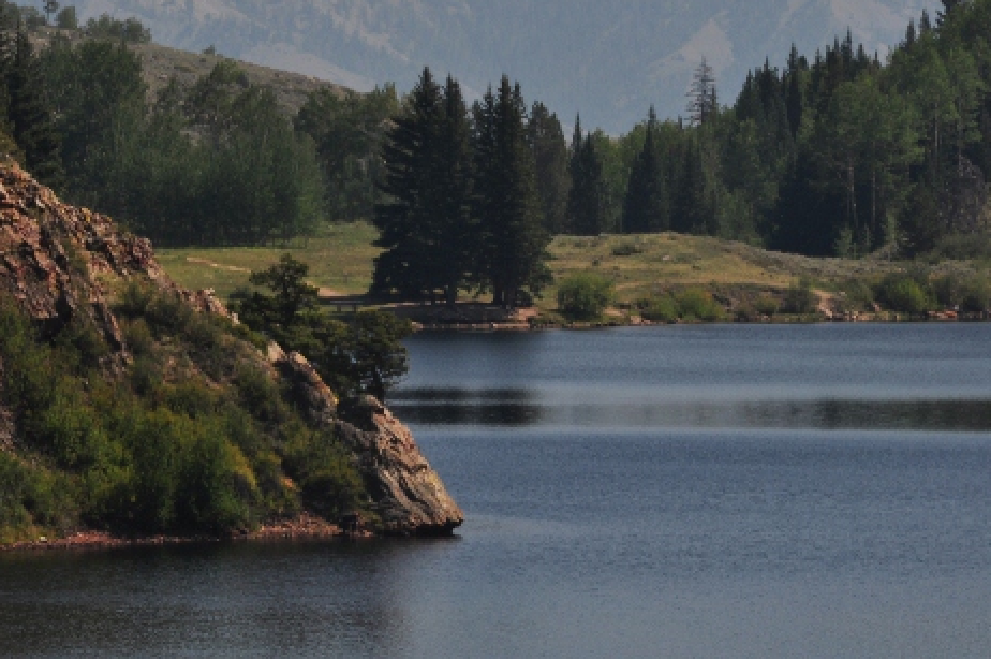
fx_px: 9707
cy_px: 308
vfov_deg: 3.9
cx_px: 416
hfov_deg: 5.8
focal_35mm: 353
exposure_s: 1/90
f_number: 19
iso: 200
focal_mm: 170
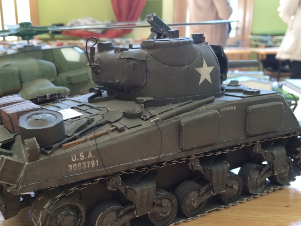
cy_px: 134
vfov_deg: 36.7
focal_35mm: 39
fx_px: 339
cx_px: 128
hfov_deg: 47.7
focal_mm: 4.12
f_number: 2.2
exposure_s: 1/30
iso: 64
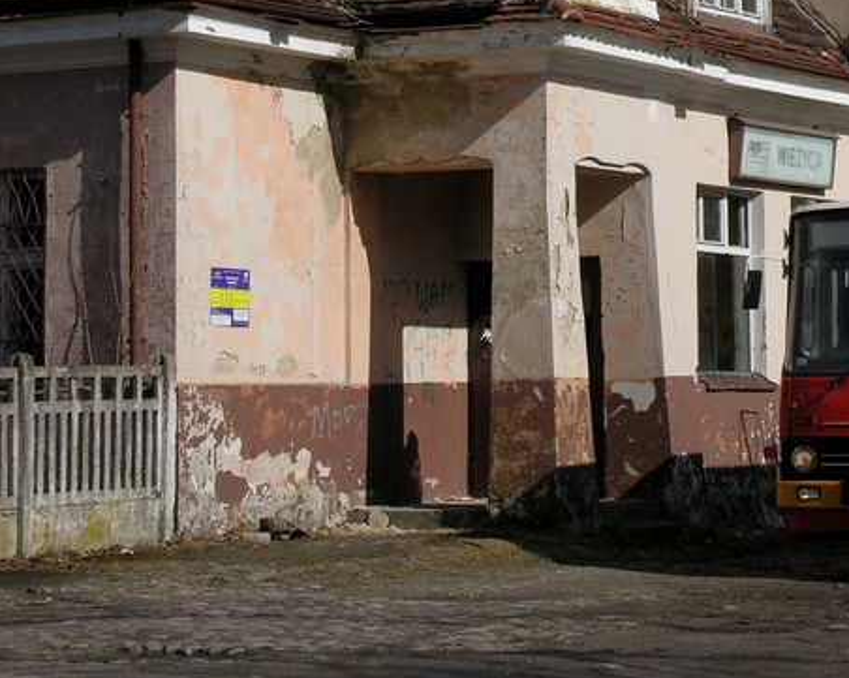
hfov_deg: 14.0
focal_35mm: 137
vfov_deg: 11.2
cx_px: 687
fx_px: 3440
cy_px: 84
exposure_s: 1/836
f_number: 5
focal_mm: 16.4
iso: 100
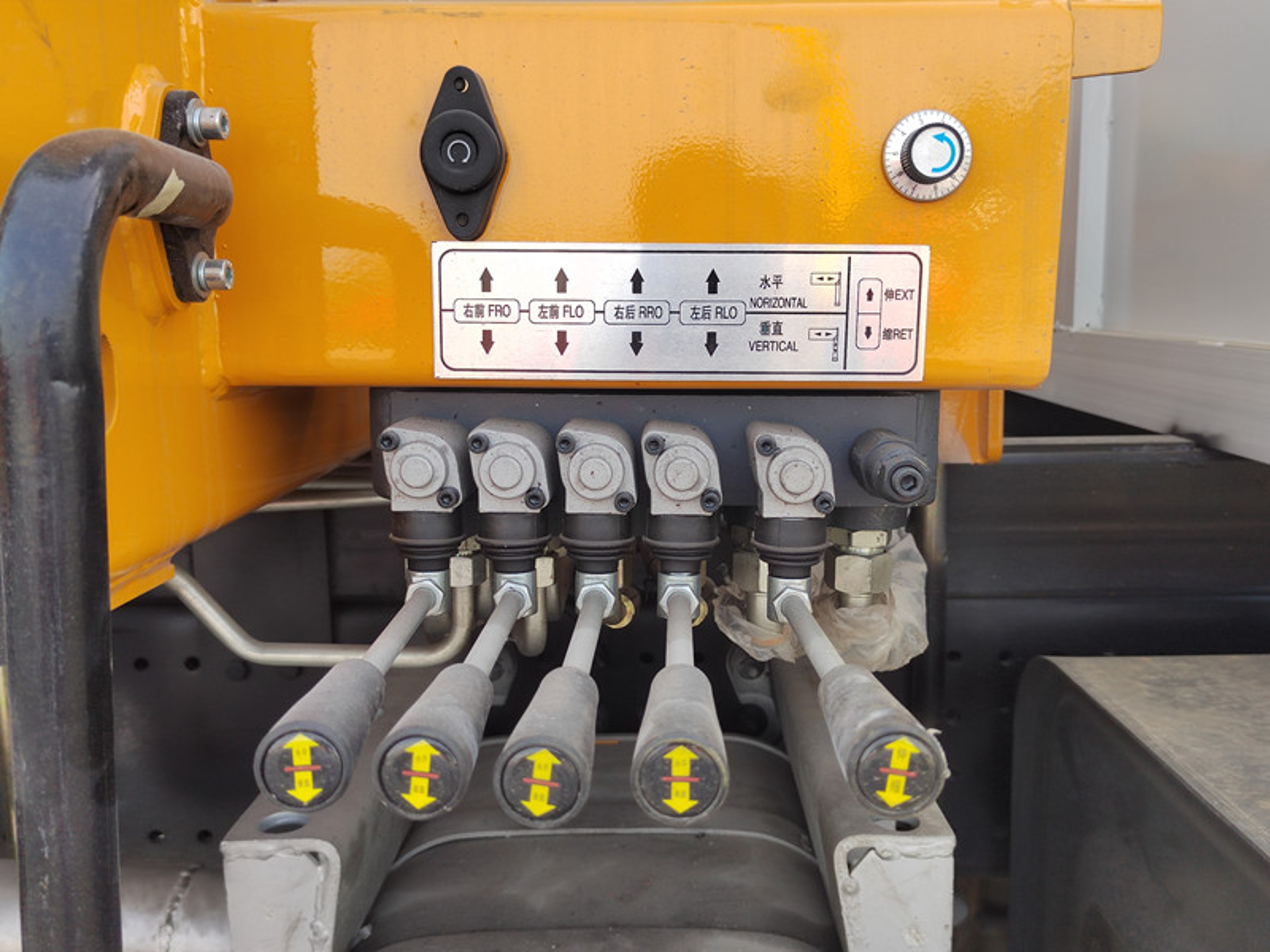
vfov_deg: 48.2
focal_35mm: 29
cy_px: 476
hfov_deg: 61.7
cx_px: 635
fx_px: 1064
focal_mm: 5.52
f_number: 1.9
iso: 119
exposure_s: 1/120
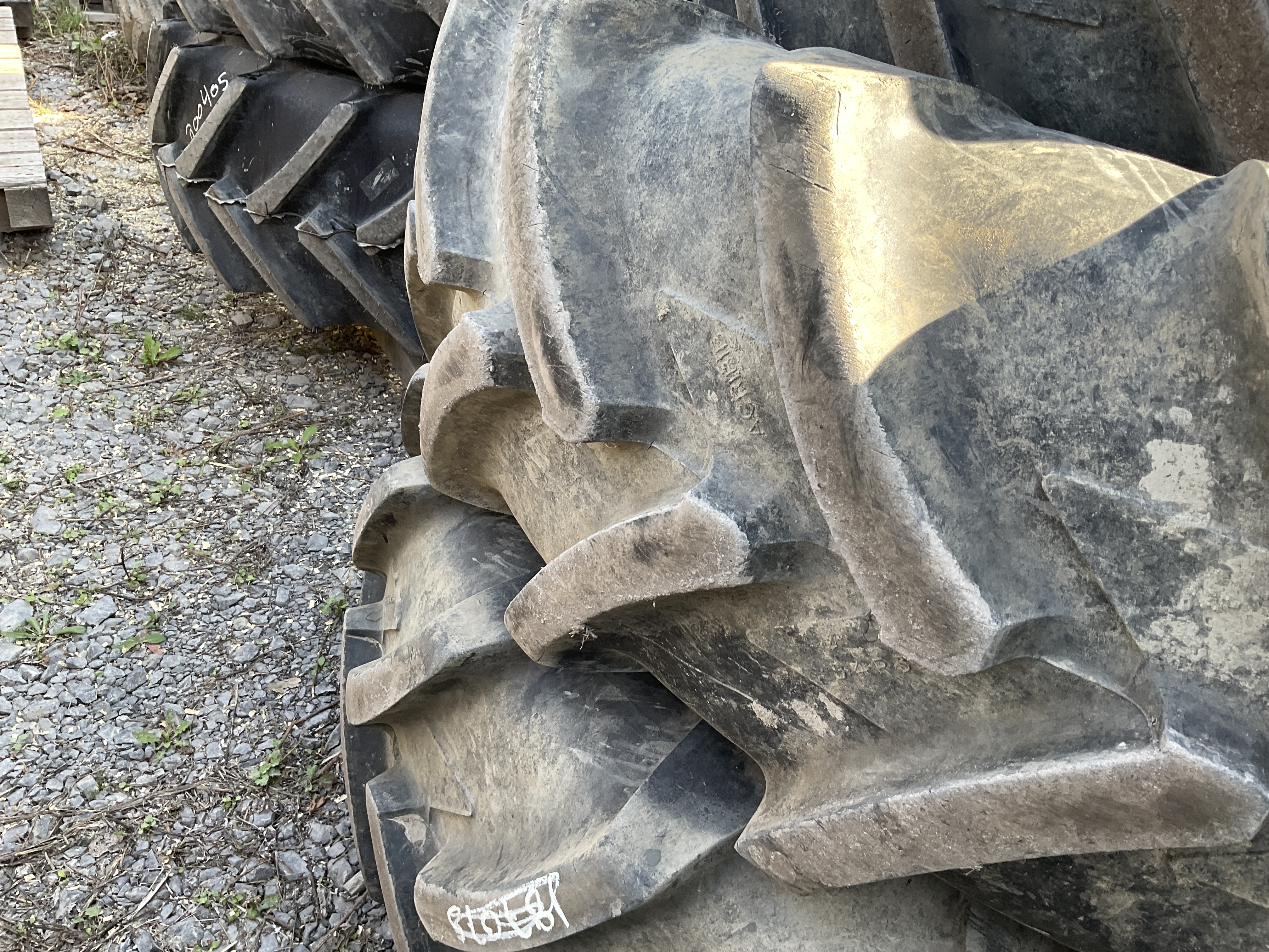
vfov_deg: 48.2
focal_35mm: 29
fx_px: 1063
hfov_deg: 61.7
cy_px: 476
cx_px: 634
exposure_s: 1/122
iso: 25
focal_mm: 3
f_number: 1.8
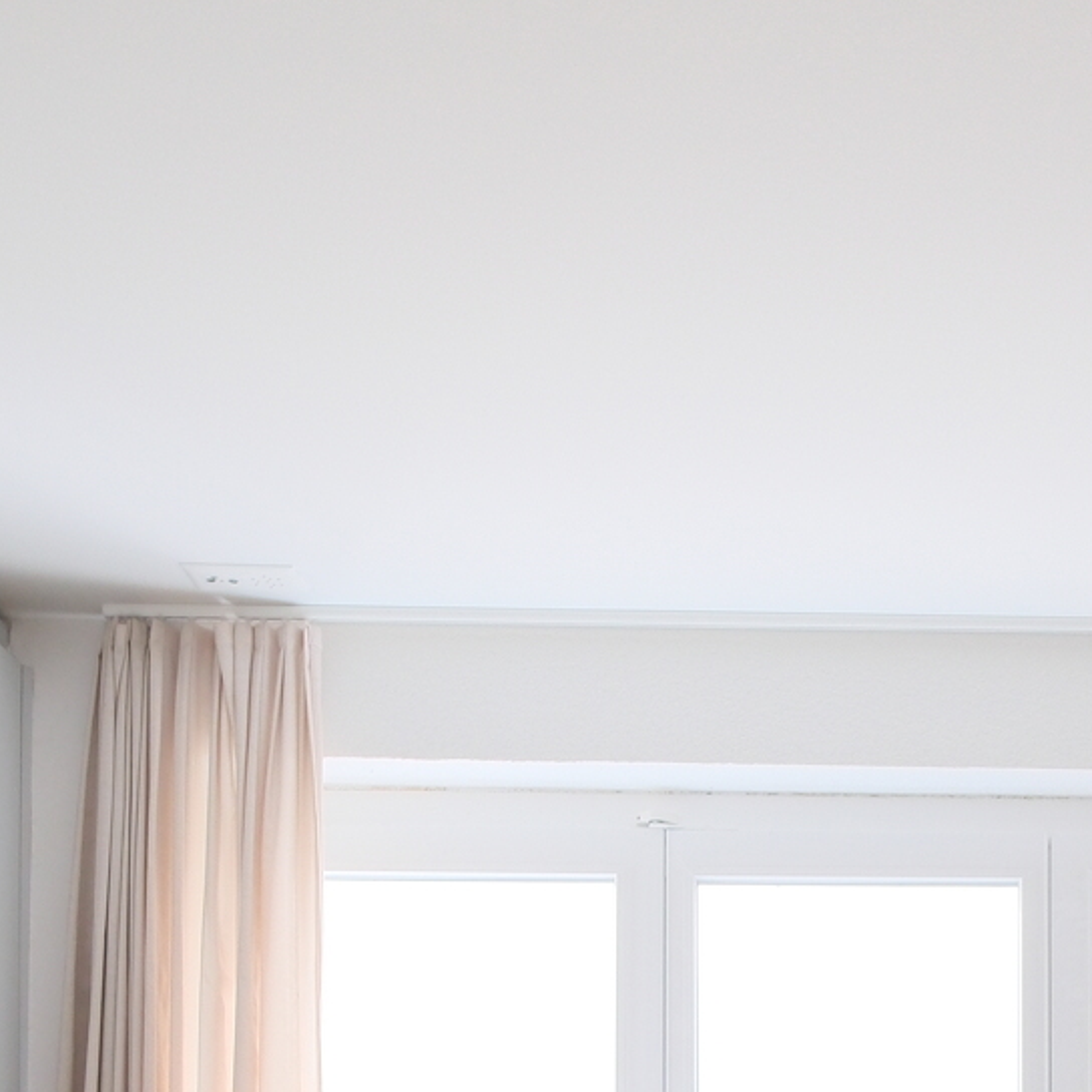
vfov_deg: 25.1
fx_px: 2141
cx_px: 980
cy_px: 1384
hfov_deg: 27.6
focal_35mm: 60
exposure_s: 1/15
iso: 800
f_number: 4
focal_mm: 10
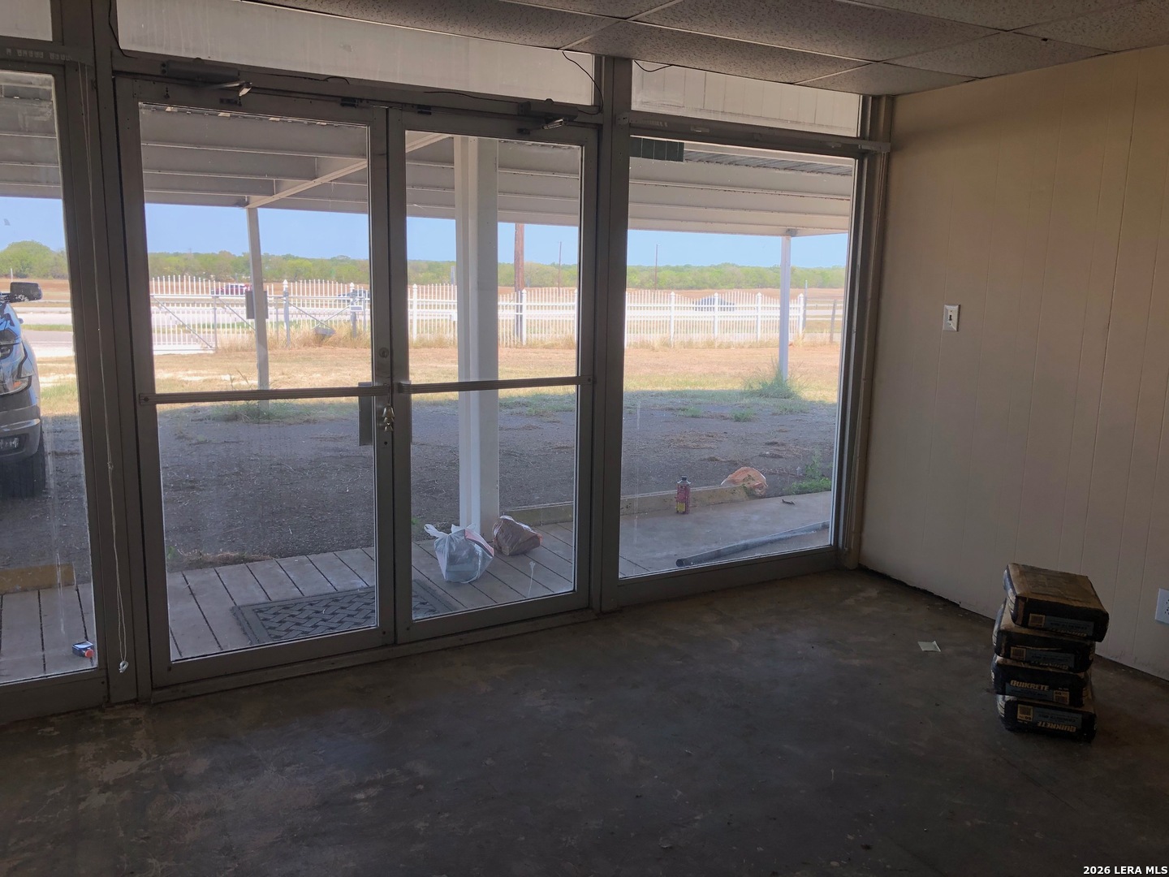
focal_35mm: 28
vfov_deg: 49.7
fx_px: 946
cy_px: 438
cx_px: 584
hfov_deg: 63.4
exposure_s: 1/209
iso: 20
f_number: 1.8
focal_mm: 3.99
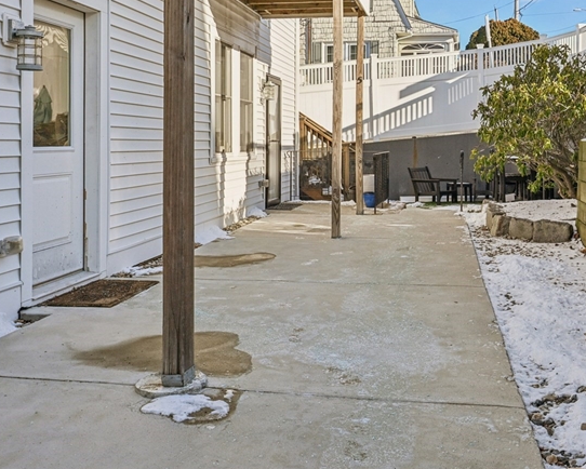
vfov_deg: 37.6
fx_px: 677
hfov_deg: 46.7
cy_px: 137
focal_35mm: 39
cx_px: 330
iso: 400
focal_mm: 22
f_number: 8
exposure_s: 1/640
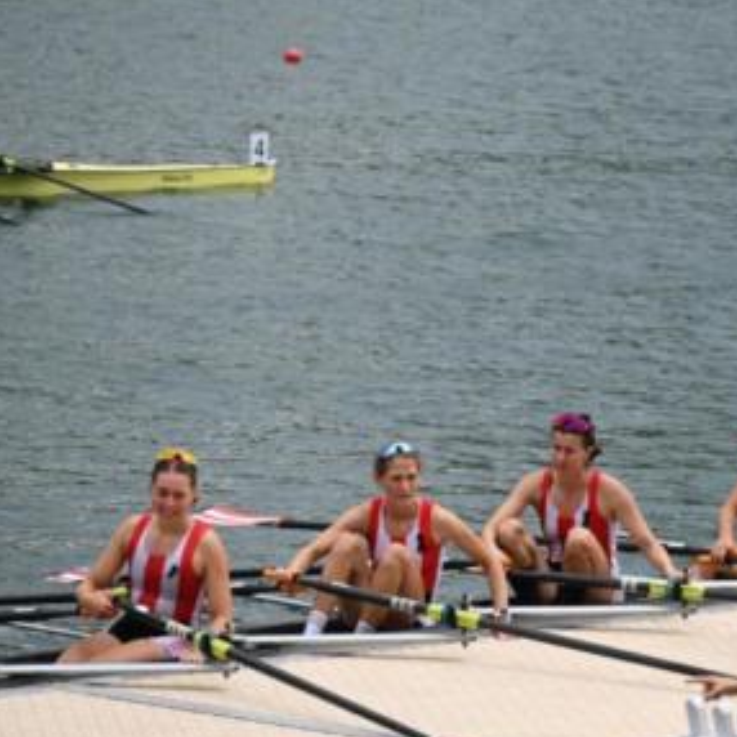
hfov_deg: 5.9
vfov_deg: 5.9
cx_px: 631
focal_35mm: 297
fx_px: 7154
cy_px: 358
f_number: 6.3
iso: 200
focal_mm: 200
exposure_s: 1/500
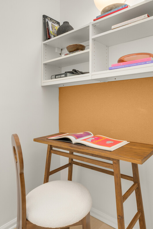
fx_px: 153
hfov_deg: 53.0
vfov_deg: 73.6
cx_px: 66
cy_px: 106
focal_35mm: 24
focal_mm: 19
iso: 400
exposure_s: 1/5
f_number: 11
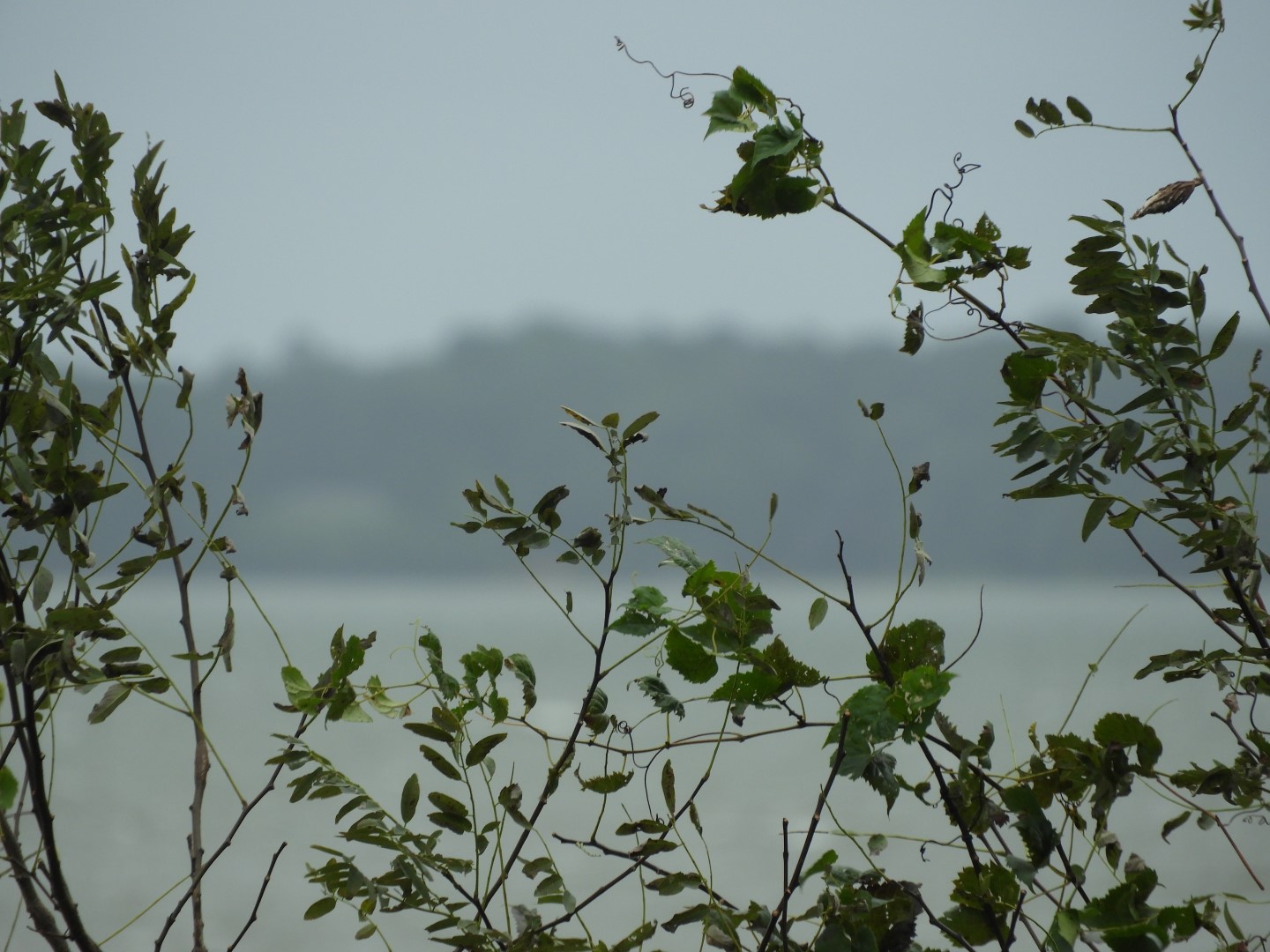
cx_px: 635
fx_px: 33019
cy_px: 476
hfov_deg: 2.2
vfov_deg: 1.7
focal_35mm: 900
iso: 110
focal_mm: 161.2
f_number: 5.6
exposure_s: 1/250
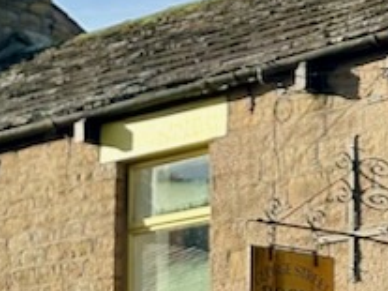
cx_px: 429
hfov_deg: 12.7
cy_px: 408
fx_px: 1714
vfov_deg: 9.5
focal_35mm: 153
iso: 64
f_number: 1.78
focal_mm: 6.86
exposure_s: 1/2410
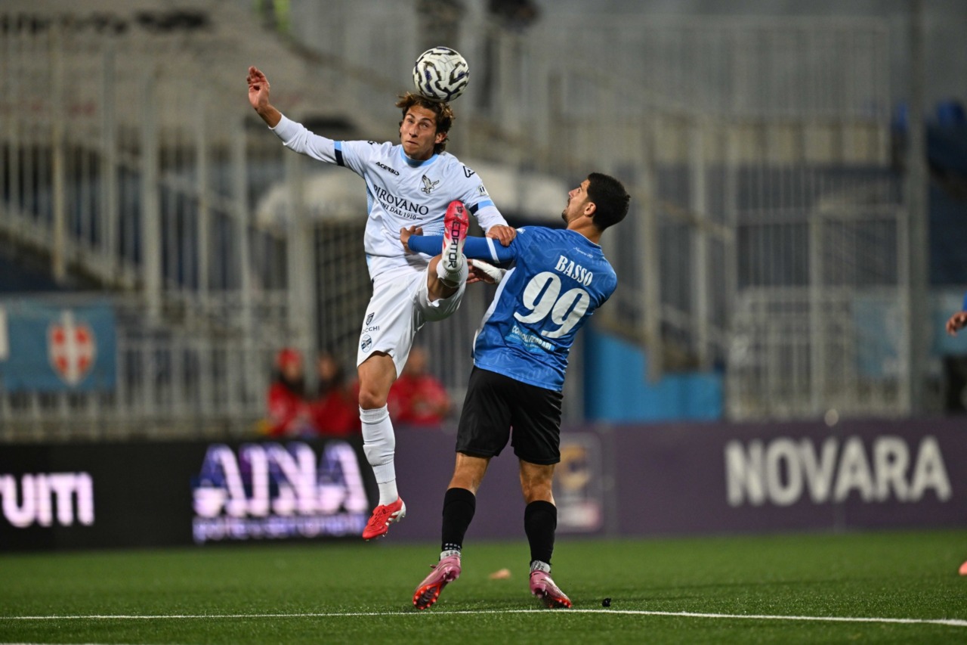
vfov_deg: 3.4
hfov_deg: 5.2
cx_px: 484
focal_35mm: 400
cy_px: 322
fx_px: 10742
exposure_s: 1/1600
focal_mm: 400
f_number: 3.2
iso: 2000
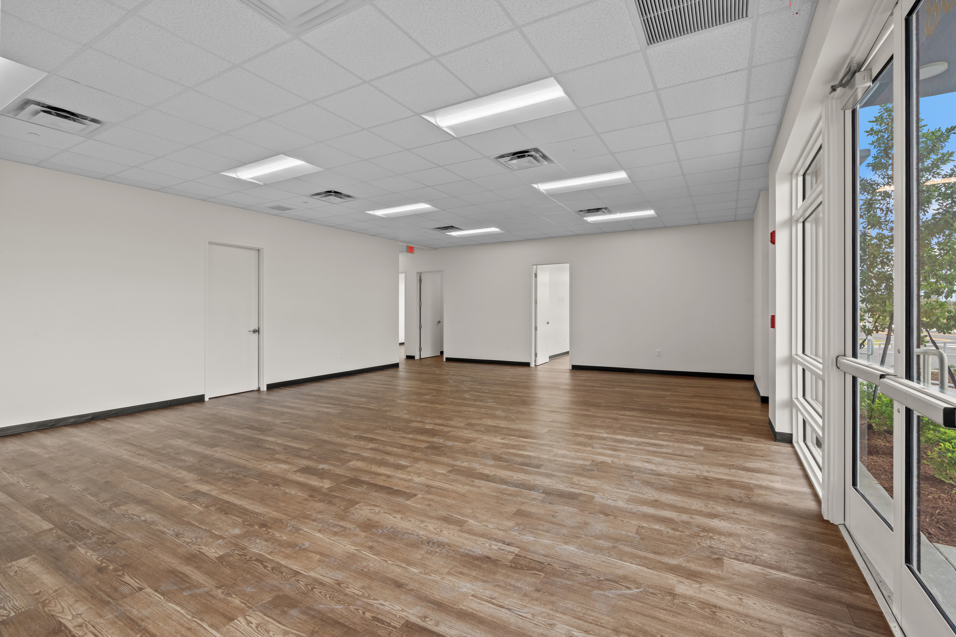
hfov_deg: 96.7
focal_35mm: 16
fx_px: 425
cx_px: 478
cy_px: 318
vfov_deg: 73.7
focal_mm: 16
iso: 400
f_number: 13
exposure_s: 1/6
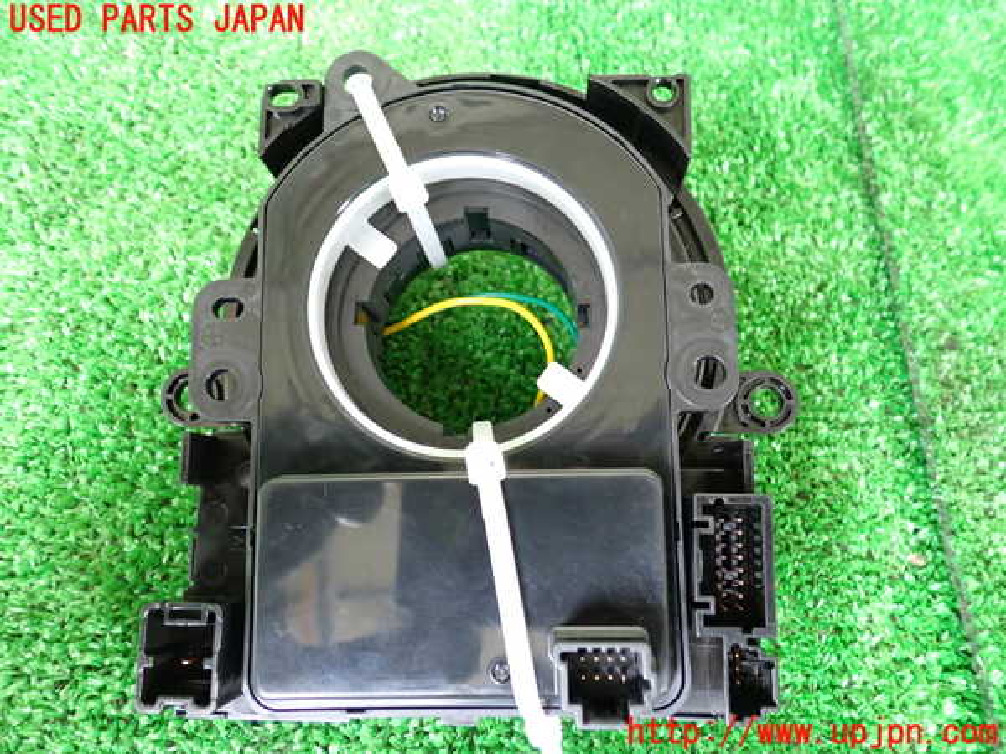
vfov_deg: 46.8
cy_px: 377
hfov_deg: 60.0
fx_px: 872
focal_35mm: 30
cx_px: 503
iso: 500
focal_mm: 5.4
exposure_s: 1/30
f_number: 2.3
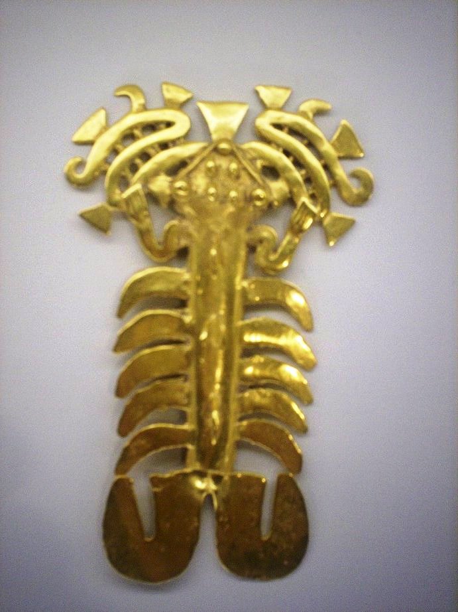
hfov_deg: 39.6
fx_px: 635
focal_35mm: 36
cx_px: 229
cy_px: 306
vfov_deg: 51.4
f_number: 4.5
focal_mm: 6
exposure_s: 1/7.53
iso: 200
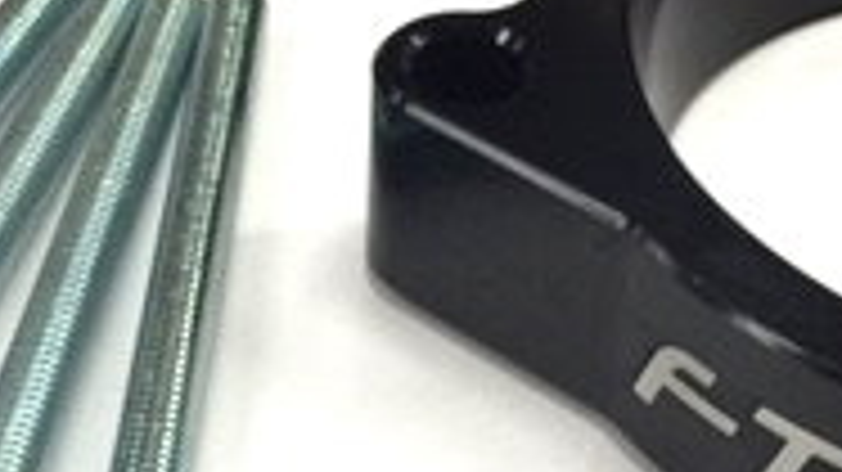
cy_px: 409
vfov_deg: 11.1
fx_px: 2410
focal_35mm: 108
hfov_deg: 19.8
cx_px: 441
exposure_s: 1/40
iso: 32
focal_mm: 4.15
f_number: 2.2
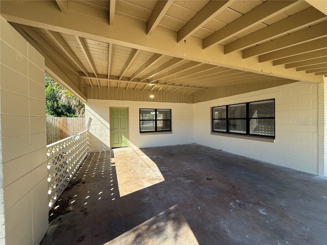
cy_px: 122
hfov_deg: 102.1
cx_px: 164
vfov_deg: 85.7
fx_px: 132
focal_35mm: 14
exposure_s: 1/514
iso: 64
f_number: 2.2
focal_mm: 2.22
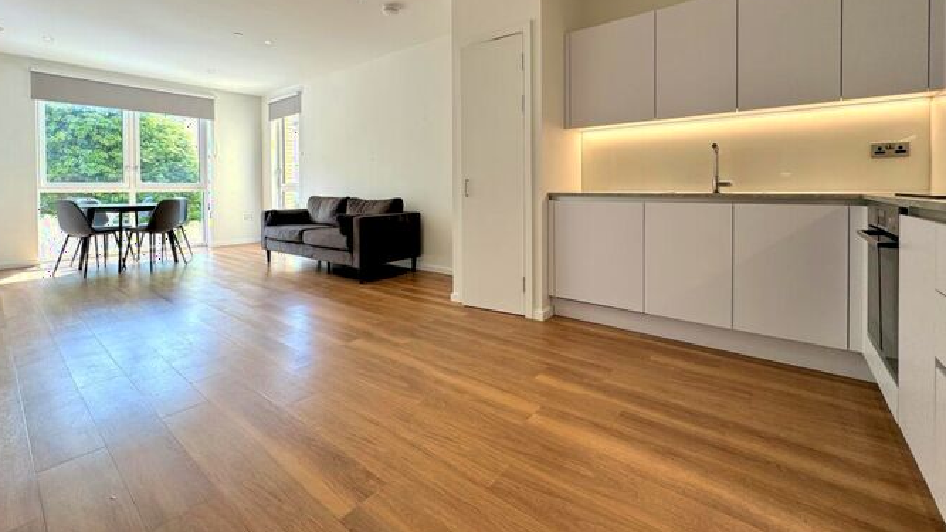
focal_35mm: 16
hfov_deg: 99.3
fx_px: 401
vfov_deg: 65.9
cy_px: 195
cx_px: 455
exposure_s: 1/100
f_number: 2.2
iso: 50
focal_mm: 2.22
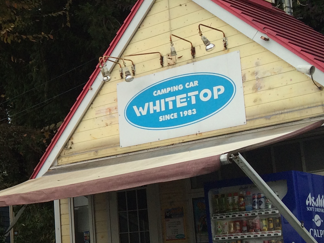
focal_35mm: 84
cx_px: -88
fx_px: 786
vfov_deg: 17.6
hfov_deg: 21.3
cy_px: 121
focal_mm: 4.15
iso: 32
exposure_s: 1/471
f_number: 2.2
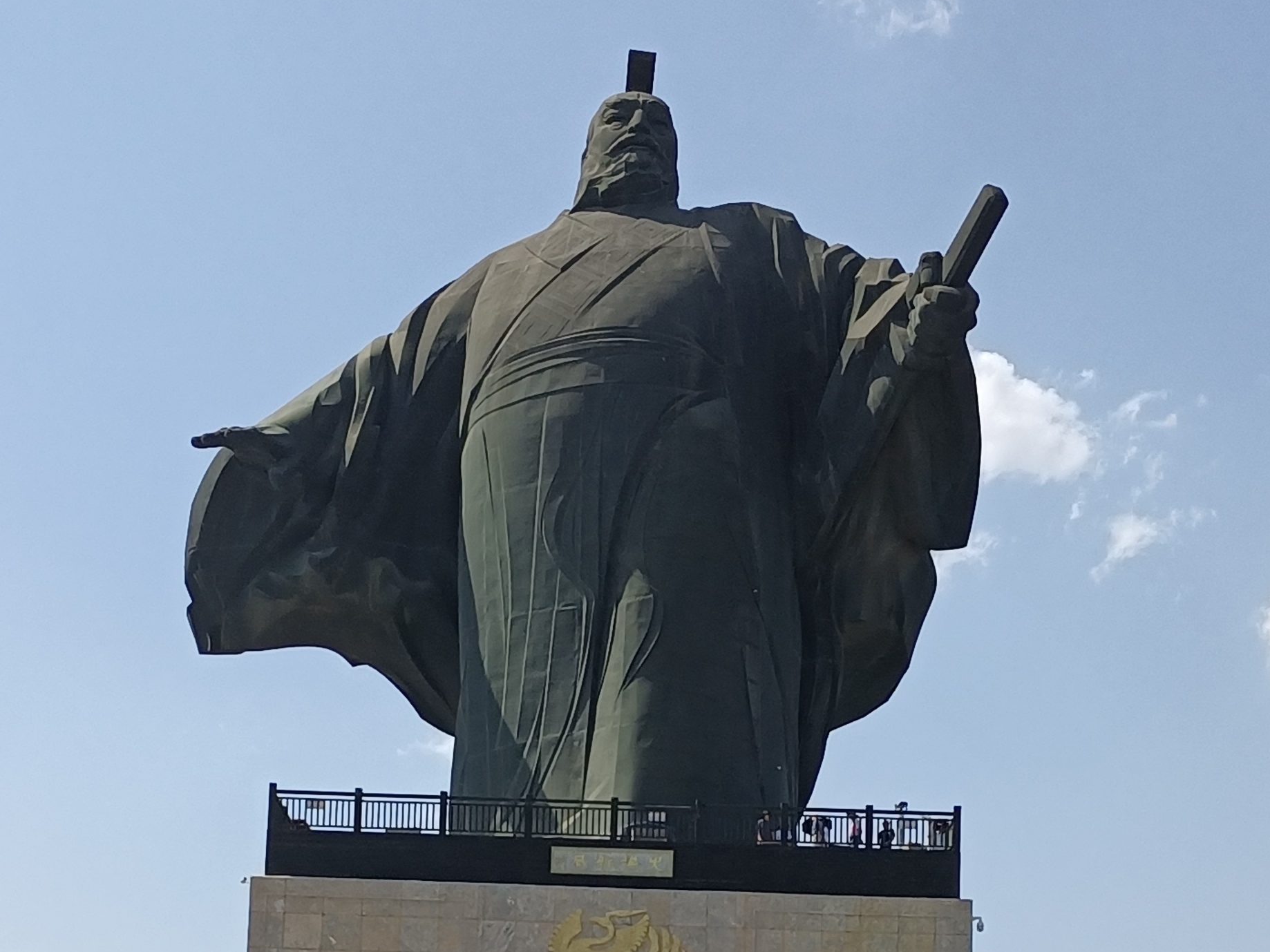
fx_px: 2715
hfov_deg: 26.3
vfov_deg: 19.2
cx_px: 630
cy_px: 1009
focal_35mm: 74
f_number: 1.8
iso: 105
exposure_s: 1/1065
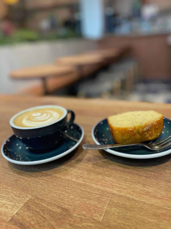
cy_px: 114
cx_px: 86
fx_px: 171
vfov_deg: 67.3
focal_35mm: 26
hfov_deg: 53.1
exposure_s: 1/100
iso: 125
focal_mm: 5.1
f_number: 1.6
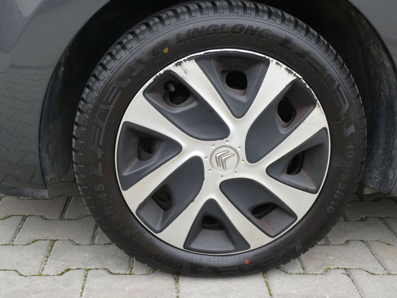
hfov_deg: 43.9
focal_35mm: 43
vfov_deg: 33.6
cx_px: 198
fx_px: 493
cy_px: 149
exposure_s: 1/80
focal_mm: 7.8
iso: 160
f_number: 5.6
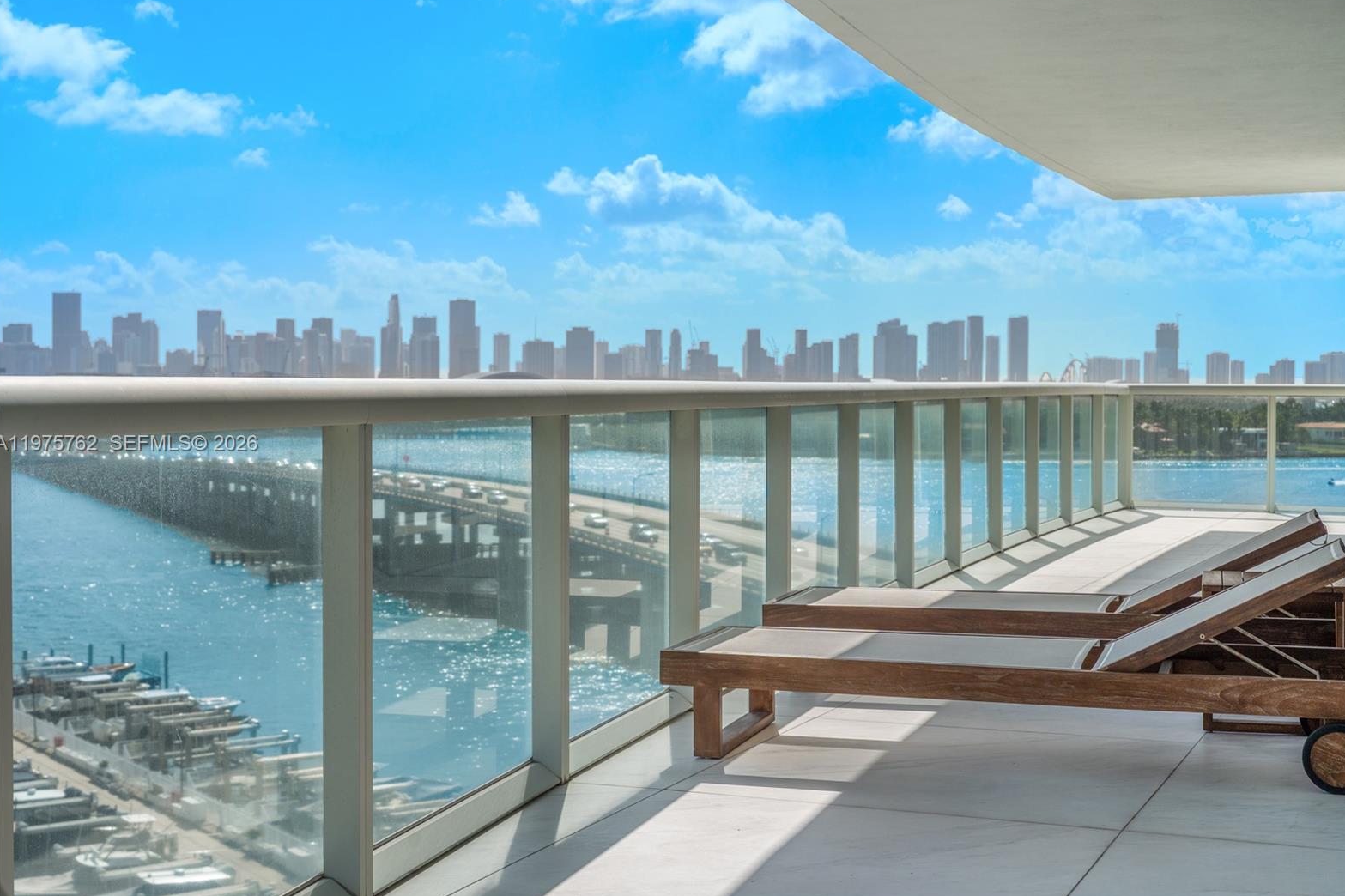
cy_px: 445
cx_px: 677
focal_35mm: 49
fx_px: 1830
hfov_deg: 40.4
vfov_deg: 27.5
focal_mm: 48
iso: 100
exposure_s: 1/800
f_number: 8
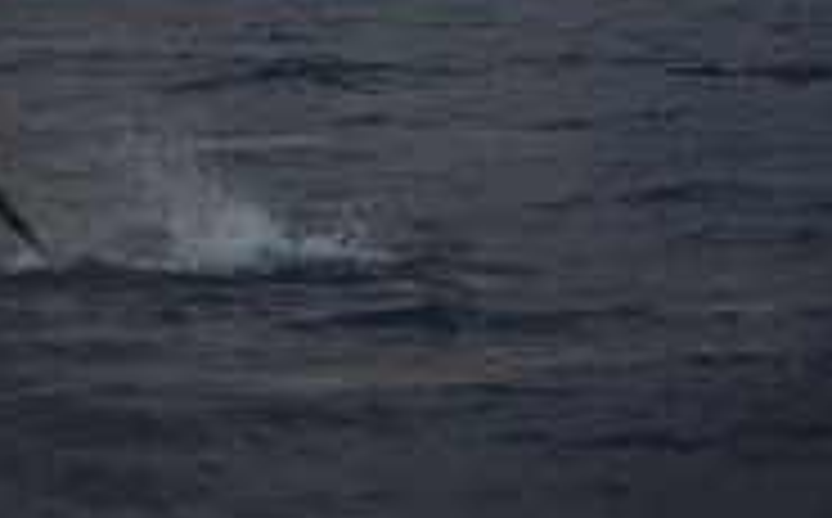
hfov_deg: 14.8
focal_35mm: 140
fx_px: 3170
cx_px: 54
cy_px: -23
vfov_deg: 9.3
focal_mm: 11
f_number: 4.3
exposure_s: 1/640
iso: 100
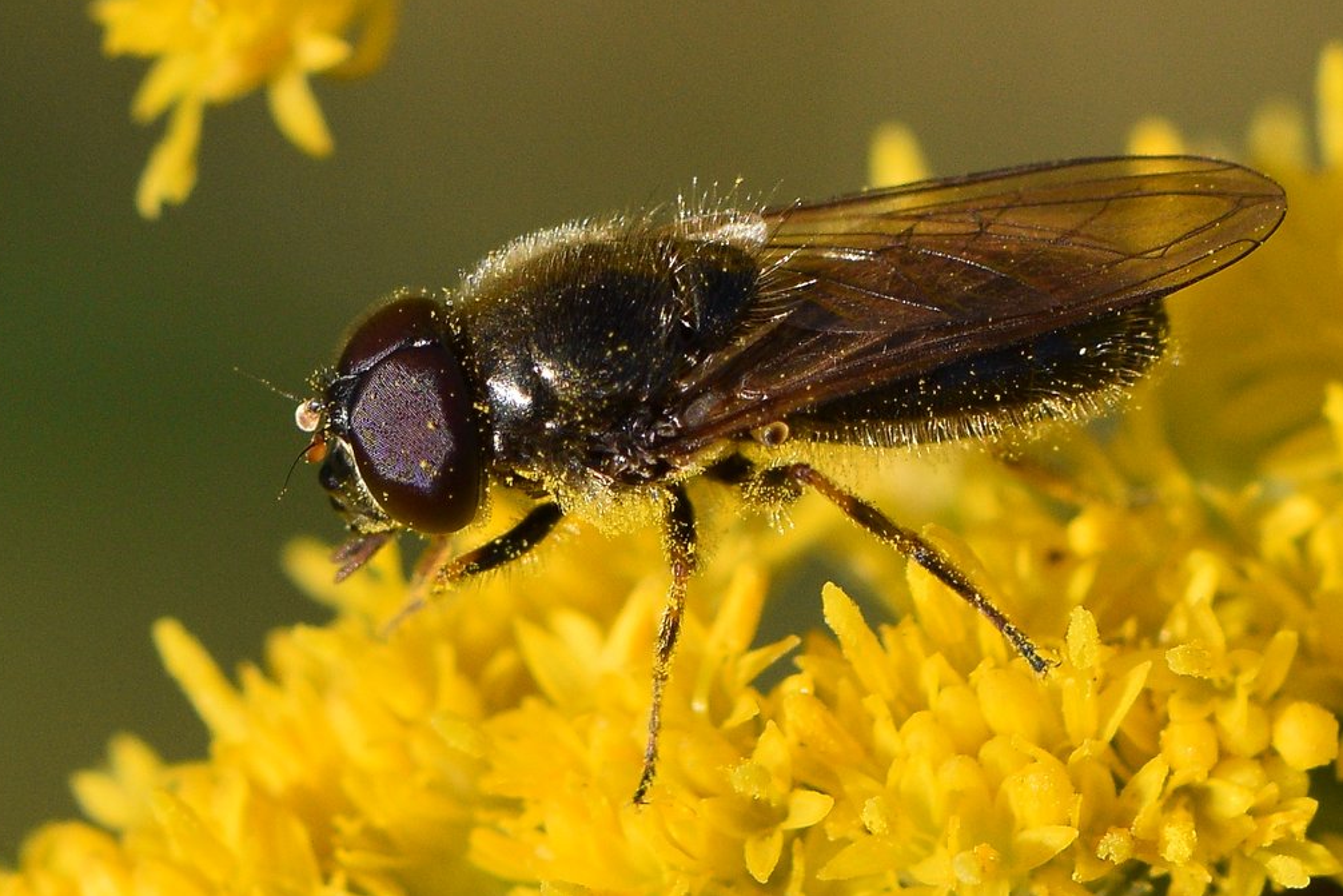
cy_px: 447
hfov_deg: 15.0
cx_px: 666
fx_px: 5111
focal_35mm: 137
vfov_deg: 10.0
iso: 400
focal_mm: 90
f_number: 5.6
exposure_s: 1/1600
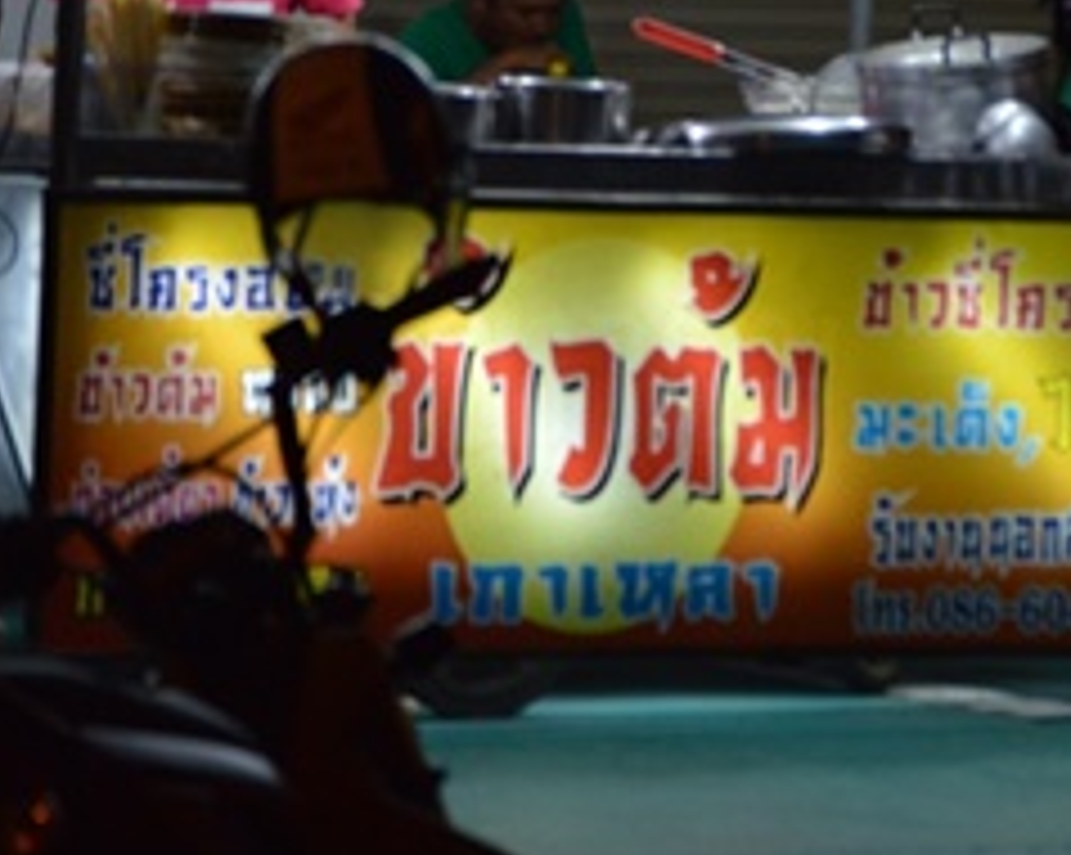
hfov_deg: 6.8
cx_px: 612
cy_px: -7
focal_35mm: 284
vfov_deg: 5.4
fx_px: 8995
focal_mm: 80
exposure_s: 1/80
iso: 800
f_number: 5
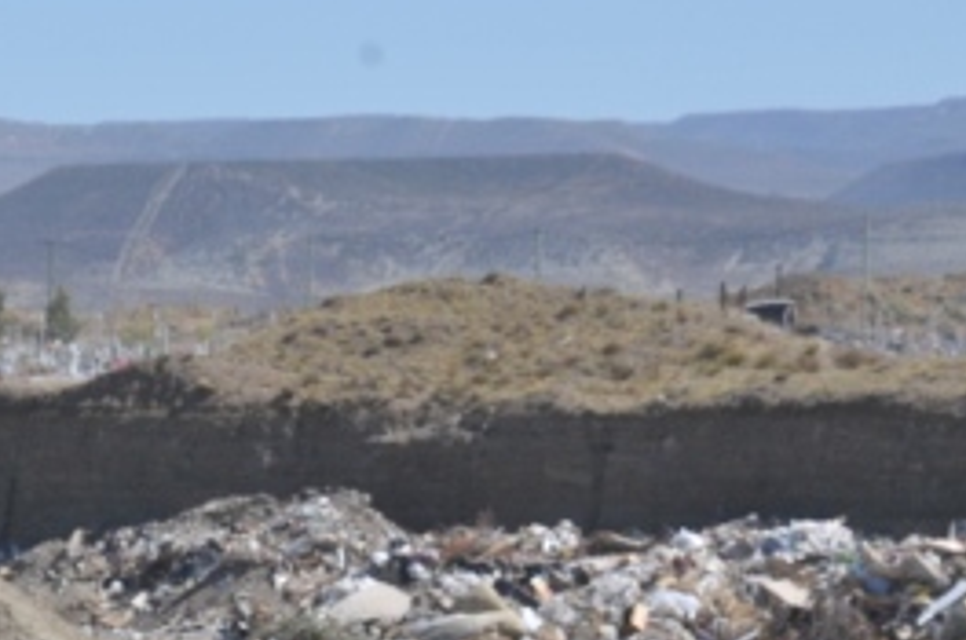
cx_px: 44
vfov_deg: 4.4
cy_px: 770
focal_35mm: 309
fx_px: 8282
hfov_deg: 6.7
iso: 200
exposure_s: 1/320
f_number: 9
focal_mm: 85
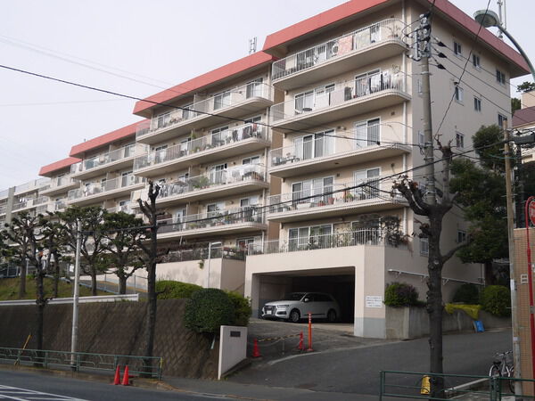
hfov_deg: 47.9
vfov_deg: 36.8
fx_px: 603
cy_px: 200
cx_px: 268
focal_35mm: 39
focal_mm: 14
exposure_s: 1/1000
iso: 160
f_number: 4
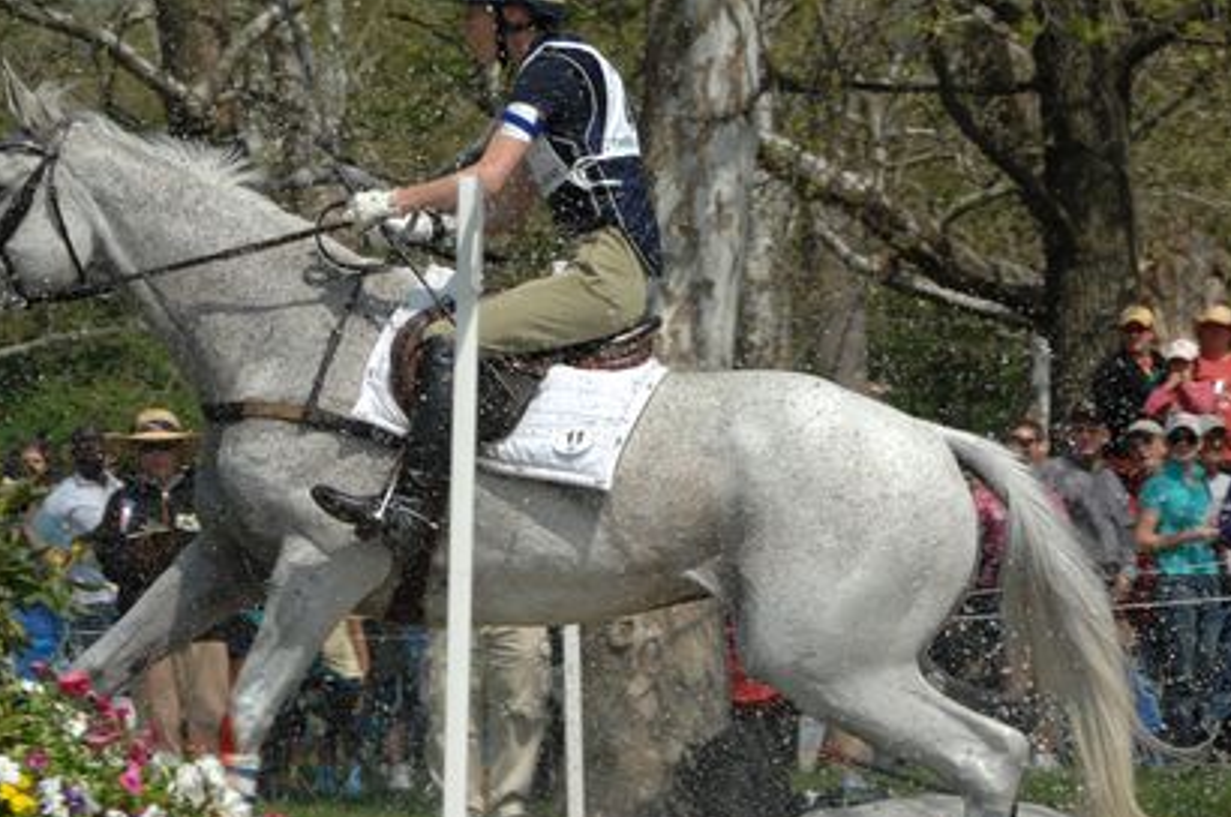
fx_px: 6555
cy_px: 491
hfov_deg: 10.7
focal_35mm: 192
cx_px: 408
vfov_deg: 7.1
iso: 500
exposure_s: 1/1000
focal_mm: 82
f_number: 9.5
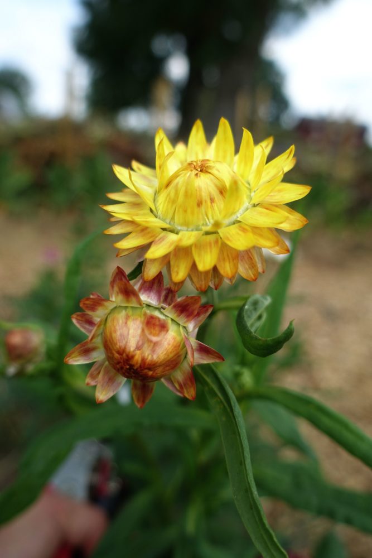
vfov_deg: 73.7
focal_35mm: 24
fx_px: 372
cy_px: 279
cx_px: 186
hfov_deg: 53.1
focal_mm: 8.8
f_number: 4
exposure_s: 1/125
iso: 125
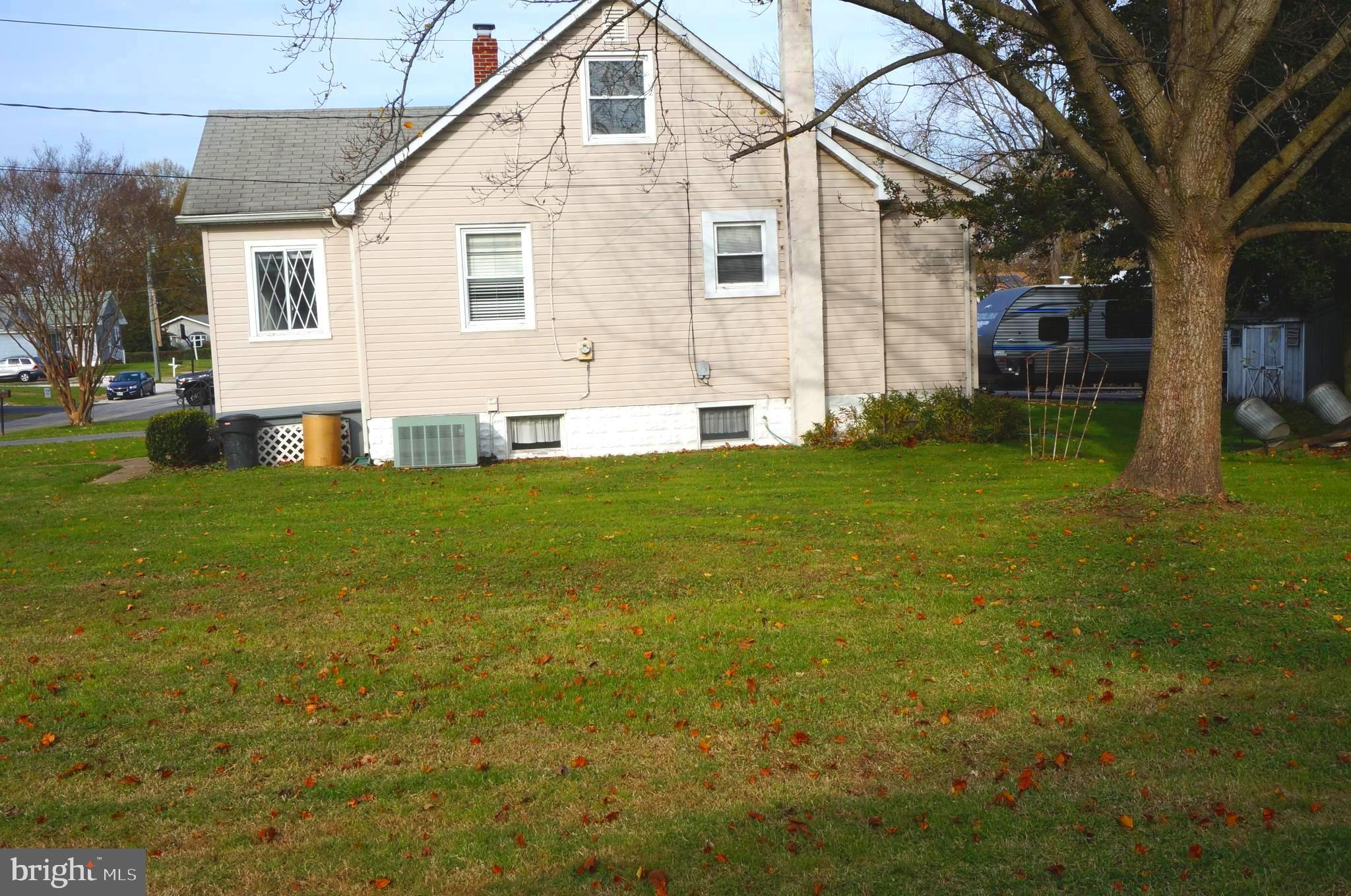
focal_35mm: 36
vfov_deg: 36.8
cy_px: 448
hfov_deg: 53.2
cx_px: 676
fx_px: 1349
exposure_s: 1/125
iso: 200
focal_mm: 24
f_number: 16
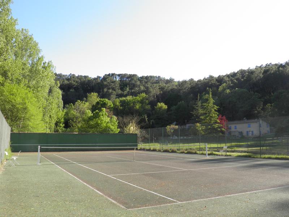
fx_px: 250
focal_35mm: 30
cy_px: 108
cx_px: 144
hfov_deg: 60.0
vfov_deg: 46.8
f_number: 5.3
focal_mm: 5.5
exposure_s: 1/100
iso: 50
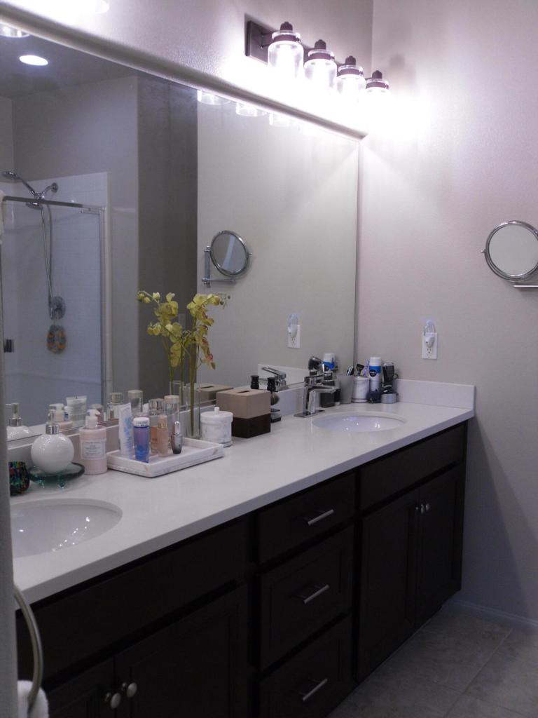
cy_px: 359
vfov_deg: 52.6
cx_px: 269
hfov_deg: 40.7
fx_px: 725
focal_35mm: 35
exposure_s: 1/45
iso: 100
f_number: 3.5
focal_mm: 6.3
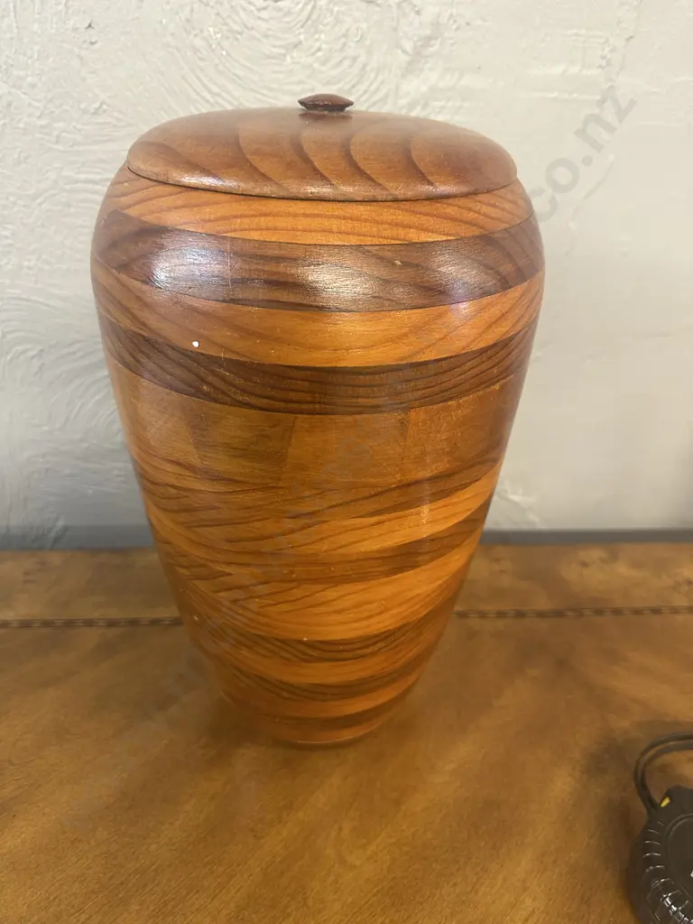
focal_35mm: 24
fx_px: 641
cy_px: 462
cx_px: 346
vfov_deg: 71.6
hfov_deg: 56.8
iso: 320
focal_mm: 6.86
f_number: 1.78
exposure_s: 1/50
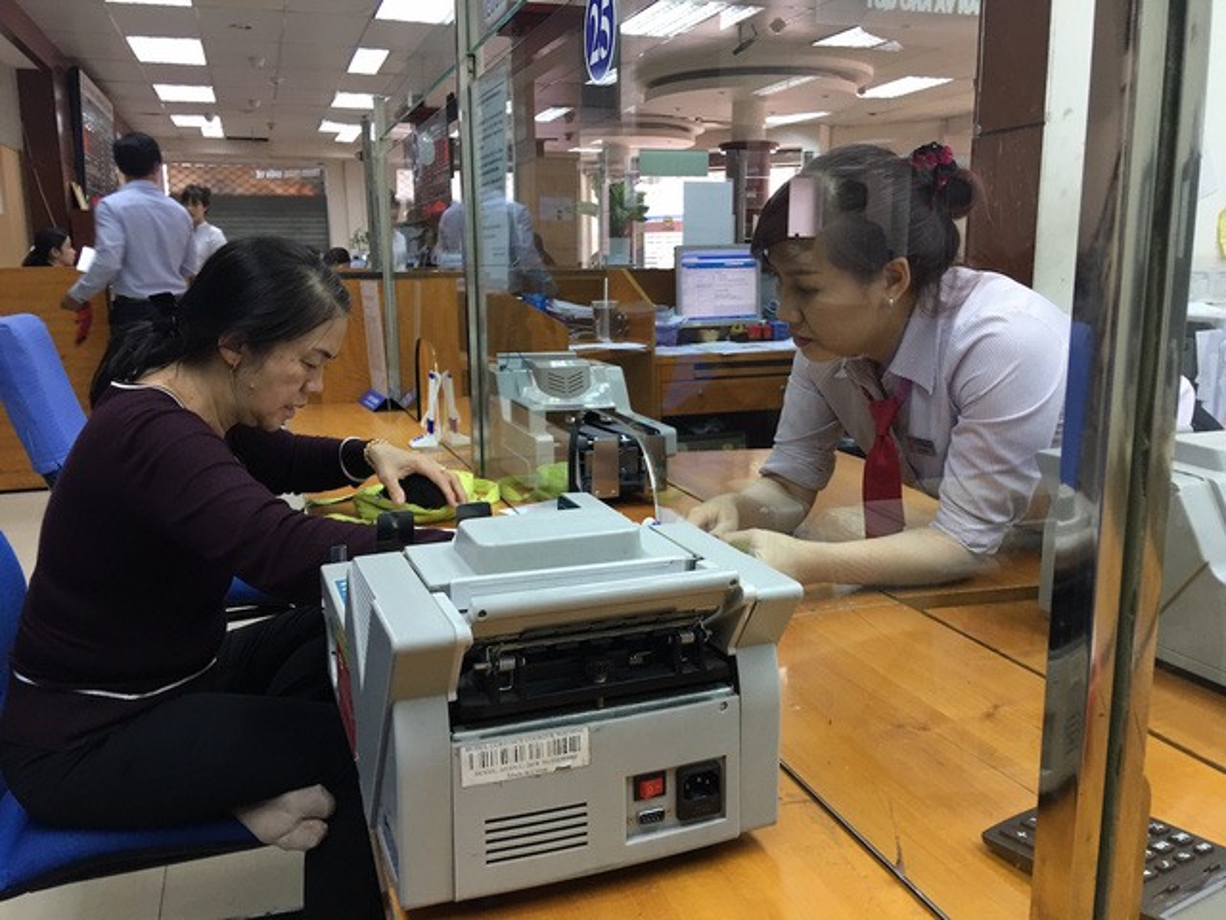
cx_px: 613
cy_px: 460
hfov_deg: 61.7
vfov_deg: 48.2
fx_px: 1027
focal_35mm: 29
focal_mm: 4.15
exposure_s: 1/17
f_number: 2.2
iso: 50
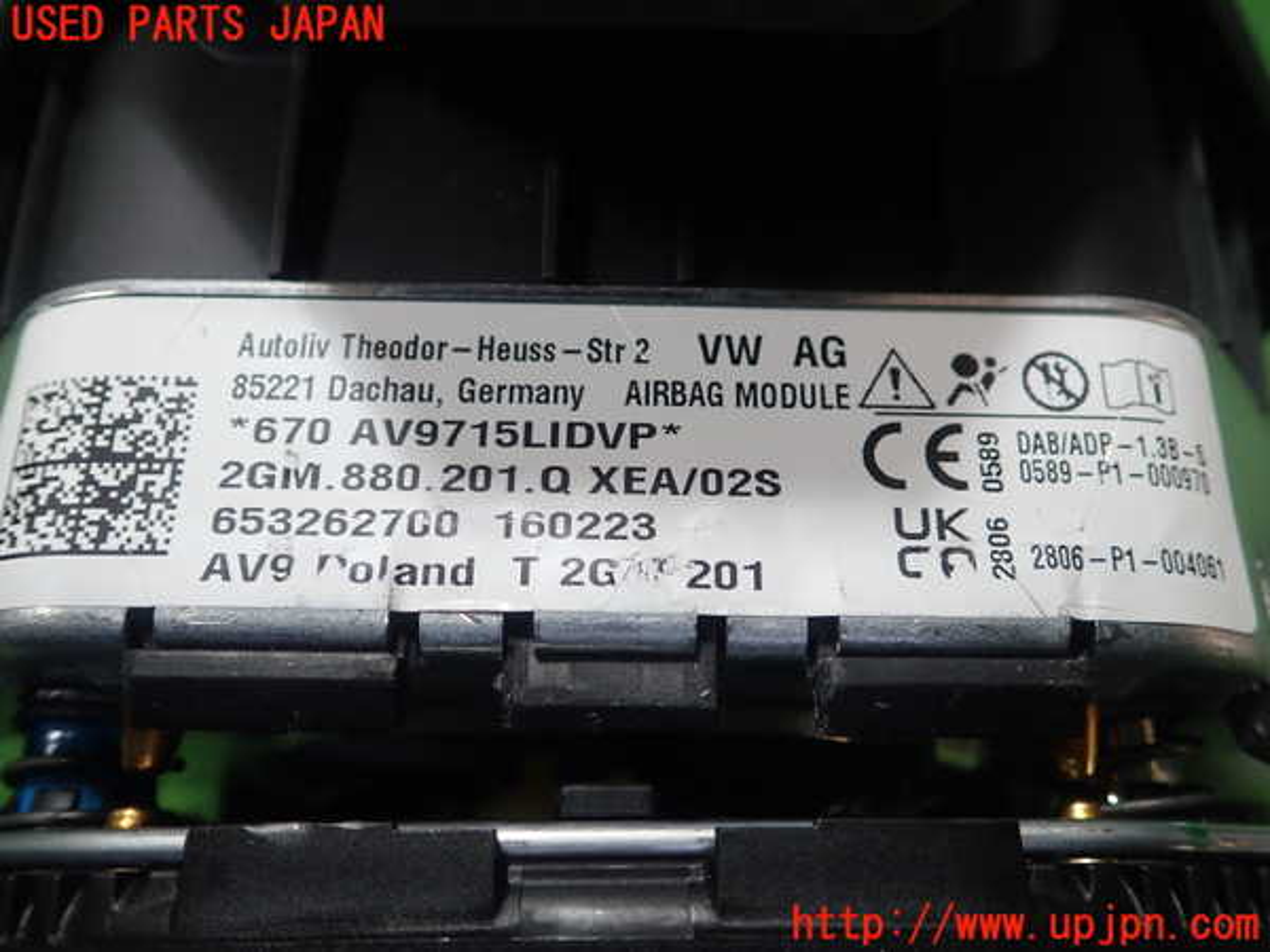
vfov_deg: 46.8
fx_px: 1101
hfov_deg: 60.0
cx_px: 635
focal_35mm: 30
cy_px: 476
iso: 200
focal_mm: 5.5
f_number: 2.3
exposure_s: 1/125
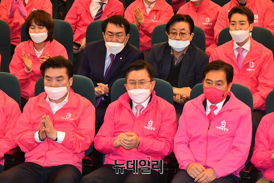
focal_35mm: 140
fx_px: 1065
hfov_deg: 14.7
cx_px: 137
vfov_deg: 9.8
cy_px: 92
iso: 4000
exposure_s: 1/160
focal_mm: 140
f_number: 7.1
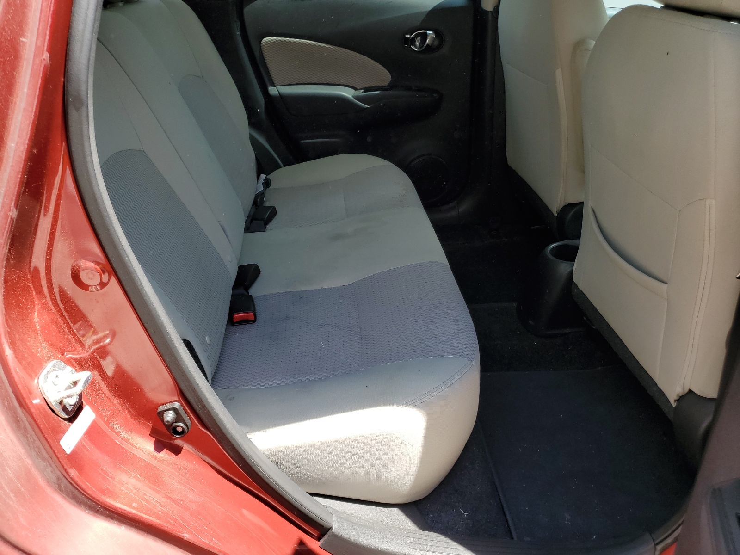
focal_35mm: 26
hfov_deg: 67.3
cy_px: 278
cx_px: 370
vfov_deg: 53.1
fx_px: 556
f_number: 1.5
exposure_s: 1/435
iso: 50
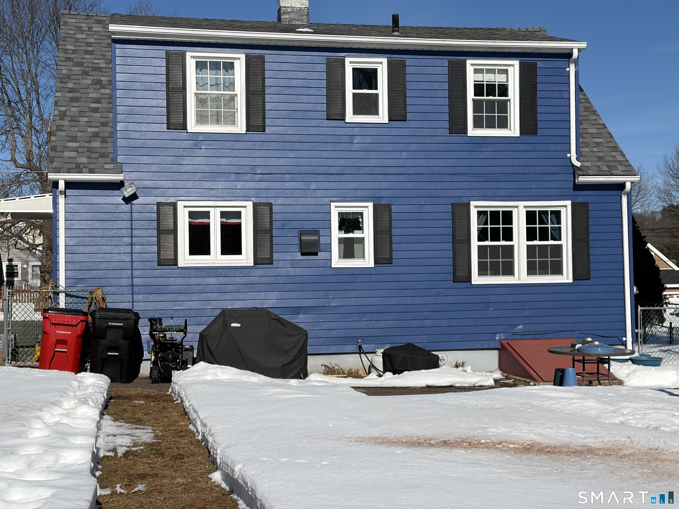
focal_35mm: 52
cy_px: 254
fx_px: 1020
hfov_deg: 36.8
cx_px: 340
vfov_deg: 28.0
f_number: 1.6
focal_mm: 5.96
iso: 40
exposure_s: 1/7042
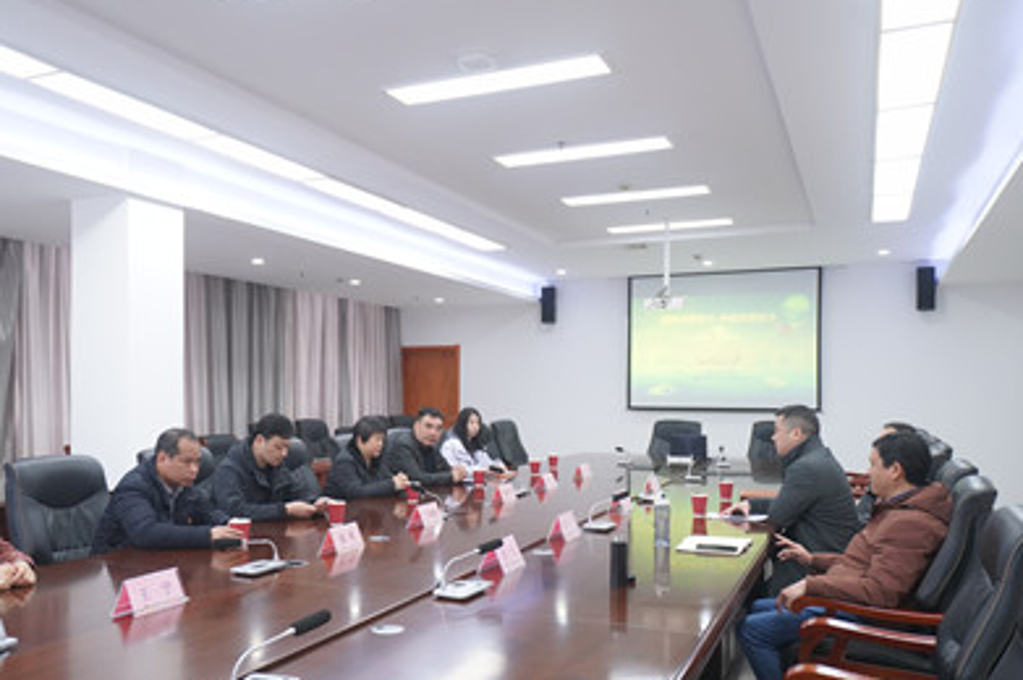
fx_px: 909
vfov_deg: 40.9
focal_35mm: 32
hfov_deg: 58.4
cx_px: 424
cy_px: 399
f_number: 4
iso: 4000
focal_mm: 25
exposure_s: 1/320
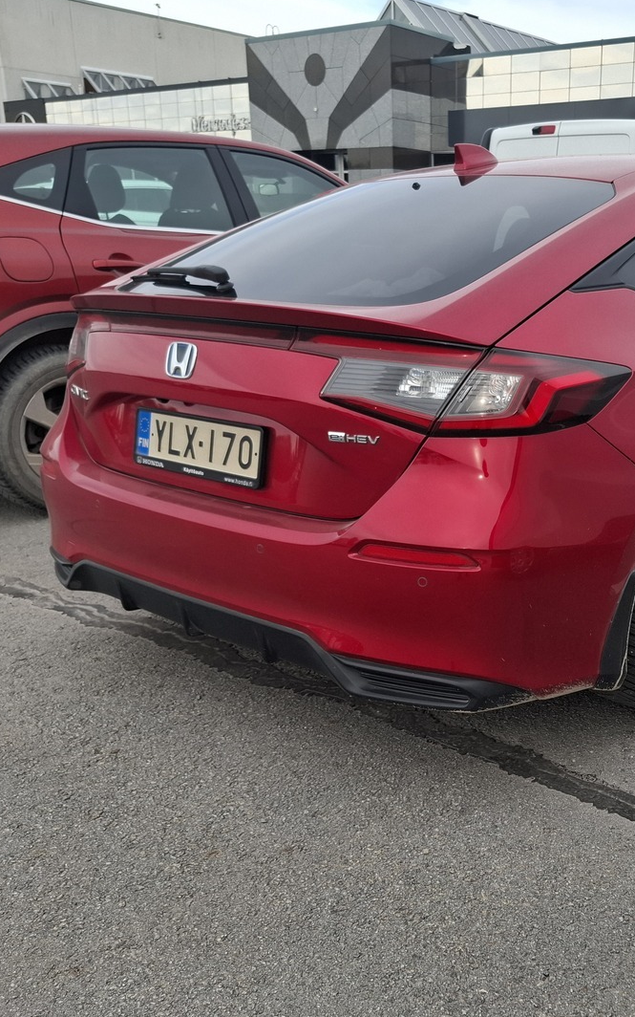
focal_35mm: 33
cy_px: 509
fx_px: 914
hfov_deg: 36.9
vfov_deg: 58.1
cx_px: 512
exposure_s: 1/604
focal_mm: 5.54
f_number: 1.8
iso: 50
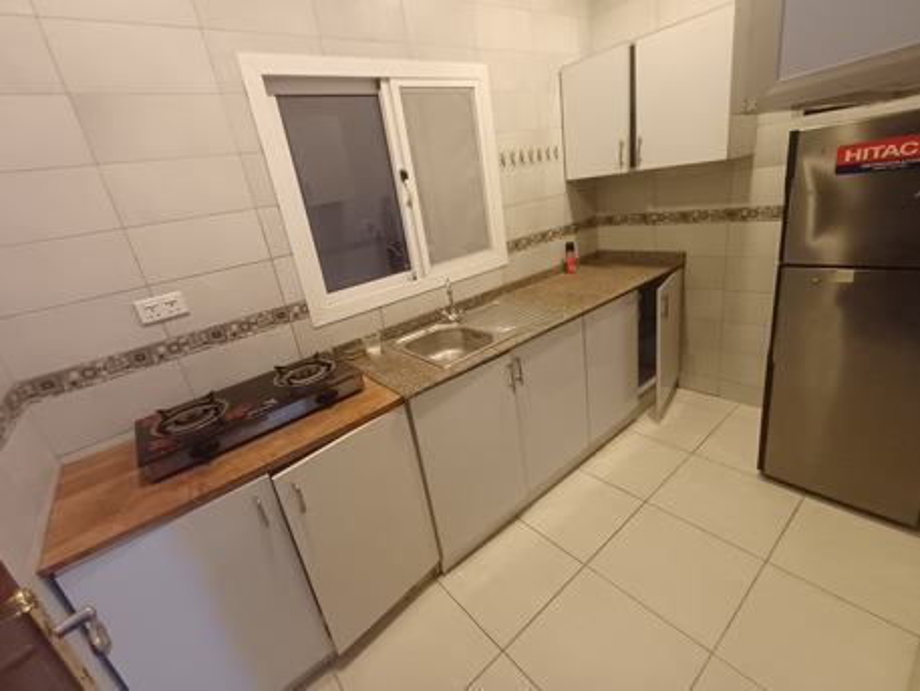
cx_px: 460
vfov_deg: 78.1
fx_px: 425
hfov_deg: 94.5
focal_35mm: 16
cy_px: 346
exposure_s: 1/20
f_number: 2.2
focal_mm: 1.64
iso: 320
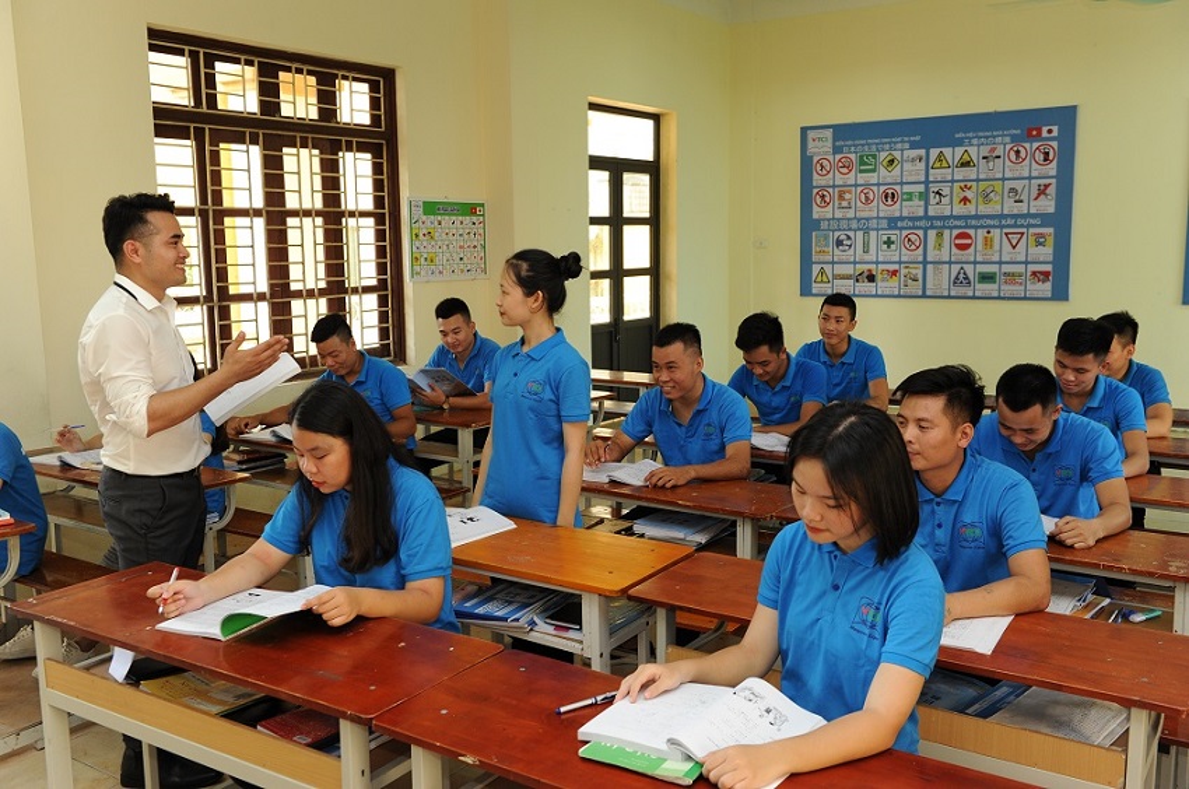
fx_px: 1055
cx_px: 594
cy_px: 394
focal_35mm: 32
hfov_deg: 58.8
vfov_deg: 41.0
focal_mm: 32
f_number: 5.6
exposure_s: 1/80
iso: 1000
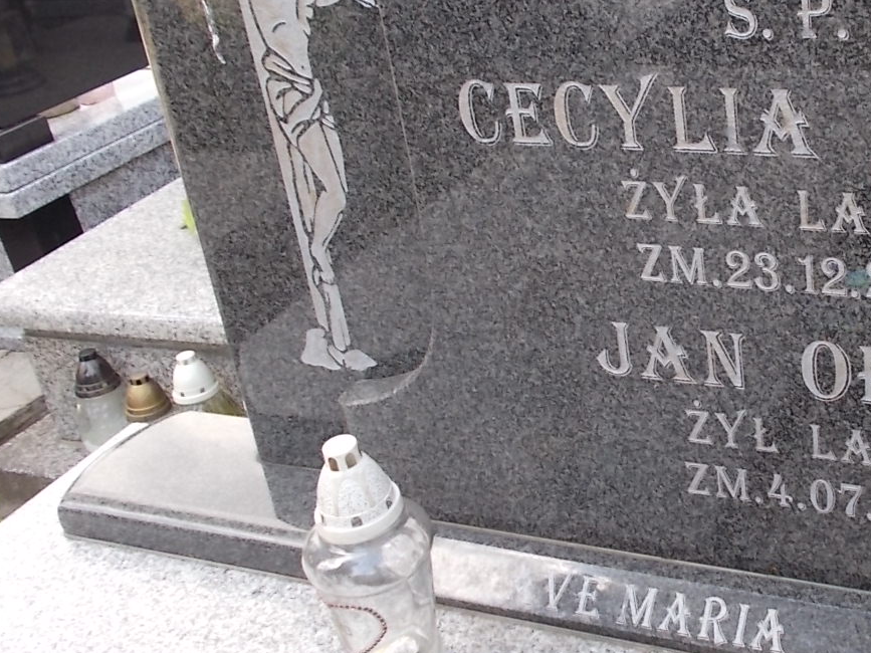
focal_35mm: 48
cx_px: 700
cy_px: 240
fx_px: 1208
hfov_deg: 38.2
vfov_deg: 30.1
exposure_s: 1/200
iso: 80
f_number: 3.2
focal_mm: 4.6
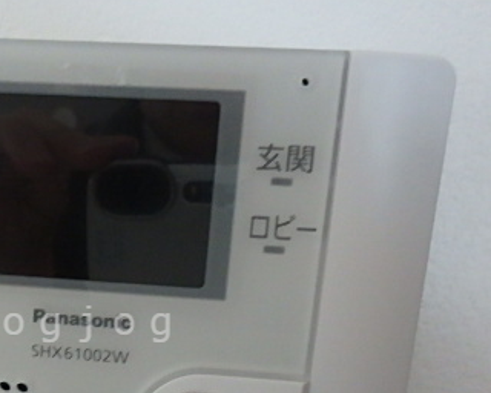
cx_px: 74
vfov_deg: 35.1
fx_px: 596
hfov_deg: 42.1
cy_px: 324
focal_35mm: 41
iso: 800
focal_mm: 3.7
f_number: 3.5
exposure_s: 1/30
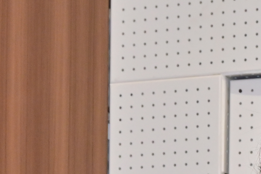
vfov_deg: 4.5
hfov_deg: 6.8
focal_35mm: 300
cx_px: 367
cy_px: 292
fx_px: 2172
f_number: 6.3
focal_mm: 37
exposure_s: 1/100
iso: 800
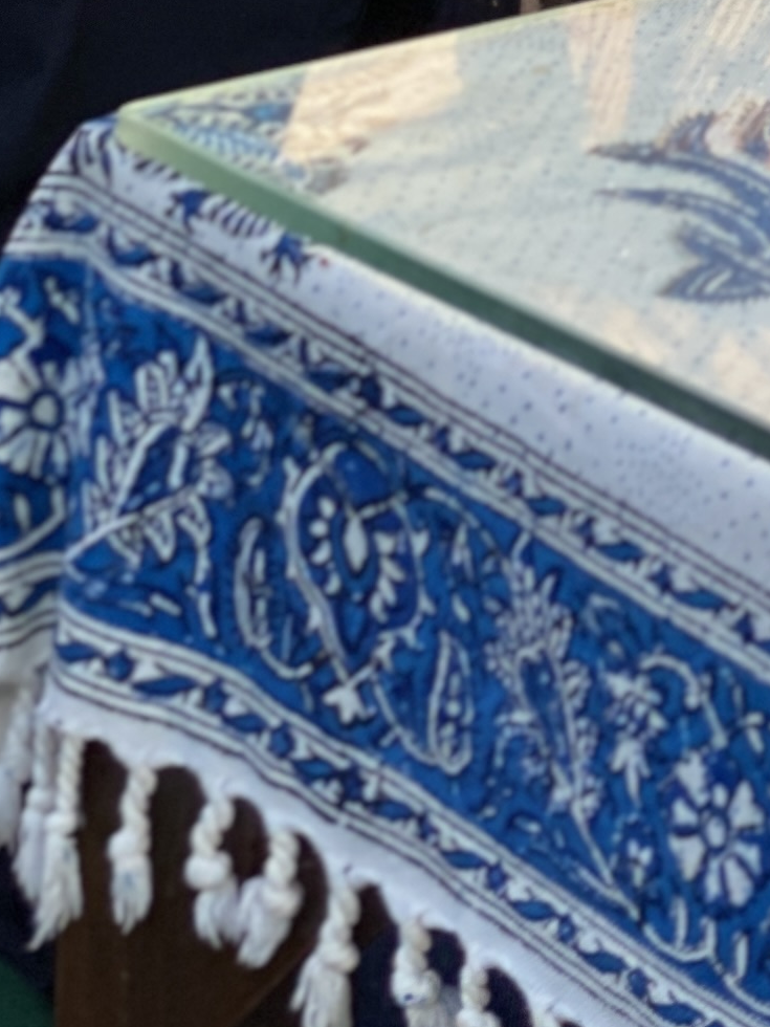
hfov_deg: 6.9
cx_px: 873
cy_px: -835
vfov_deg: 8.9
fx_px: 6347
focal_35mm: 214
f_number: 2
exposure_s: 1/287
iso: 20
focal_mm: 6
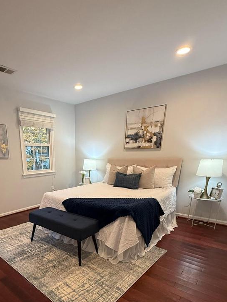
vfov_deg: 75.5
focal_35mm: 21
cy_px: 210
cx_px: 69
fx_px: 184
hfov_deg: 61.3
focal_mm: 2.22
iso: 320
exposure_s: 1/120
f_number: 2.2
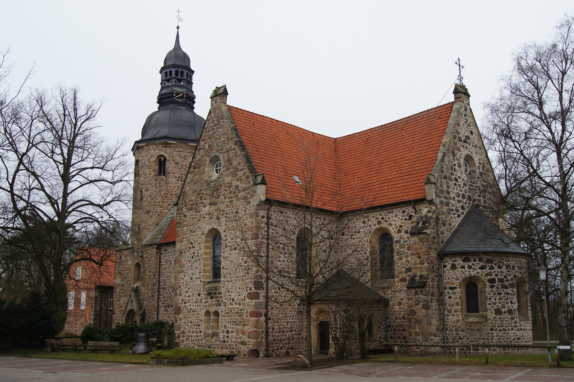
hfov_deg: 53.2
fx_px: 574
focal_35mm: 36
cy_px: 191
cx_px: 287
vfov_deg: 36.8
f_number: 6.3
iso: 100
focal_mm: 24
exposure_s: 1/60
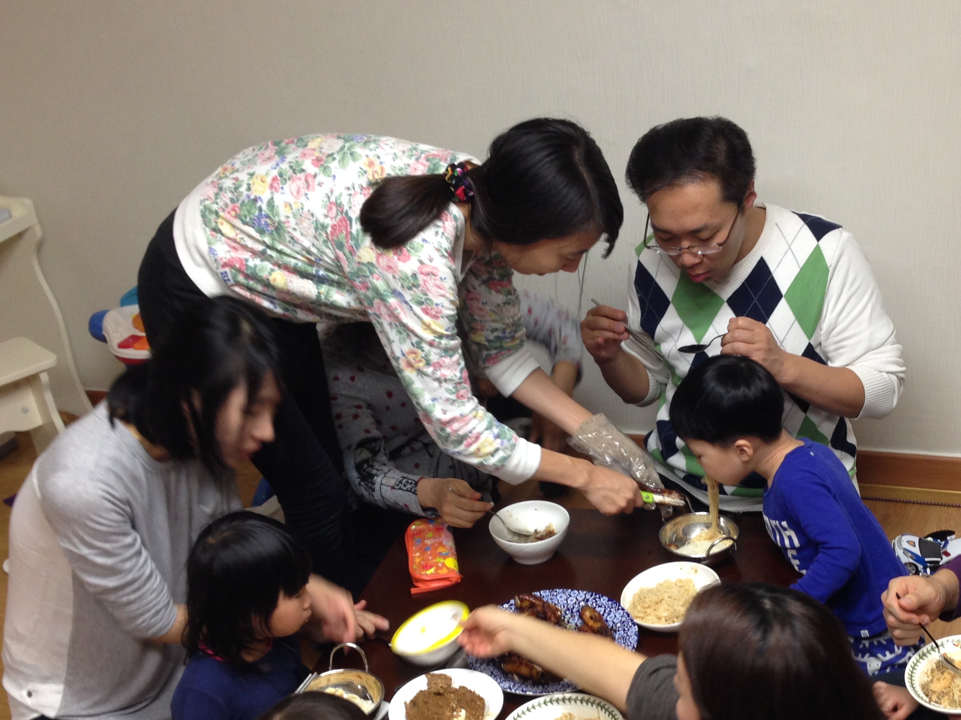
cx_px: 606
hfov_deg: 35.3
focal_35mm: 54
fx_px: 1499
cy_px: 487
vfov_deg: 26.9
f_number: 2.4
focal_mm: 4.12
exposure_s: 1/20
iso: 80
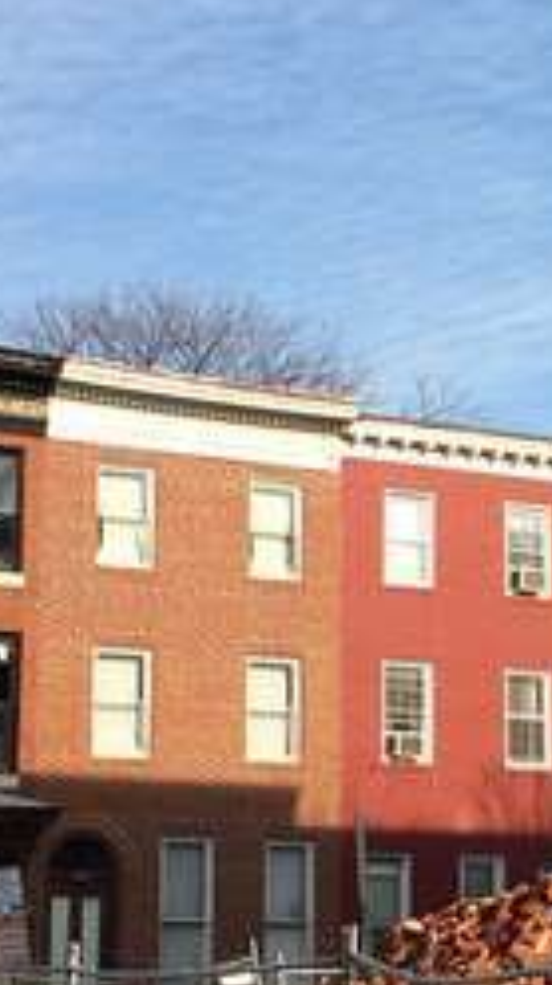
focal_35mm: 102
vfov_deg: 20.9
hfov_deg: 11.5
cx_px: 735
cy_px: 580
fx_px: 2661
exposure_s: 1/1866
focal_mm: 4.15
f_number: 2.2
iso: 32
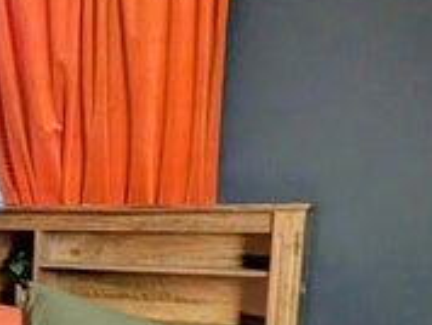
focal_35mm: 67
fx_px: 837
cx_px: -237
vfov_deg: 21.3
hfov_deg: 22.8
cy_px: 313
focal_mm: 1.85
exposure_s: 1/45
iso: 51
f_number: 2.2
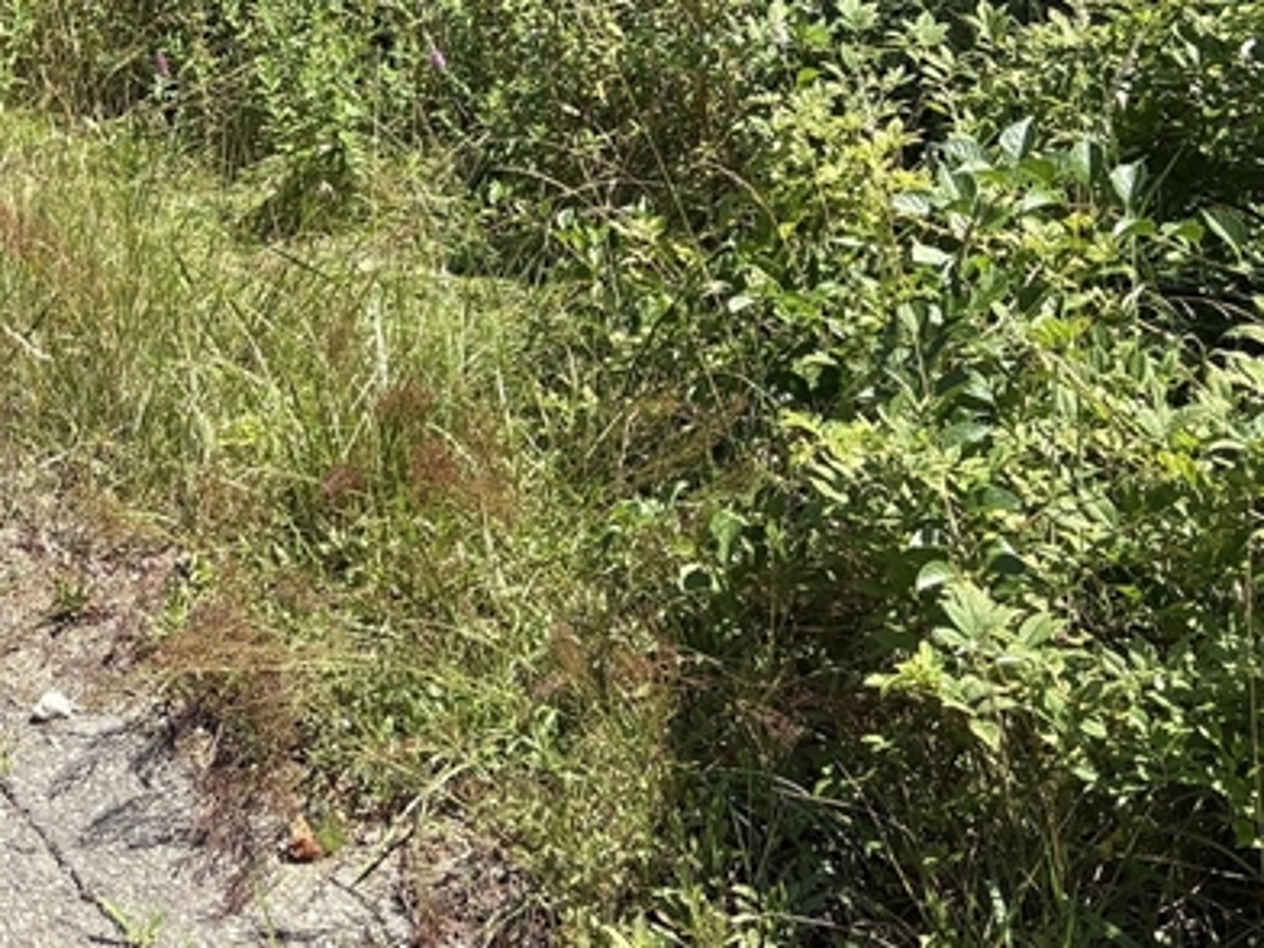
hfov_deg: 26.4
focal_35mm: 68
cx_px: -113
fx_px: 2483
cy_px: -252
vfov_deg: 20.0
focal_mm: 5.96
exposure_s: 1/1587
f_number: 1.6
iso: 50
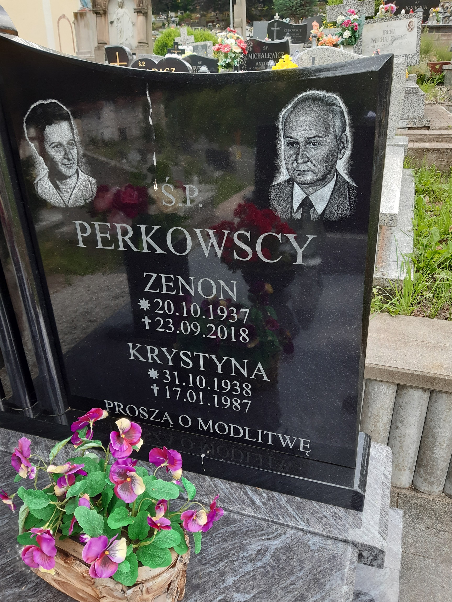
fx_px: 453
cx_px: 226
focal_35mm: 26
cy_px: 301
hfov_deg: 53.1
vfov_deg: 67.3
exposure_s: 1/100
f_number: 1.7
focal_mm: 3.92
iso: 50
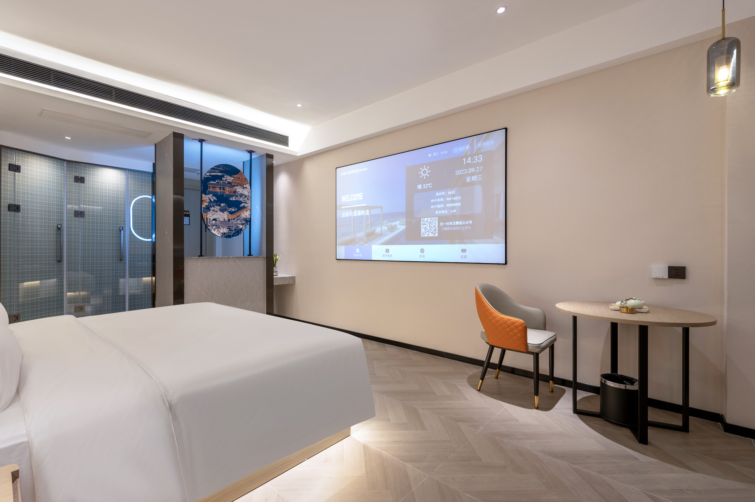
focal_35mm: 14
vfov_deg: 81.1
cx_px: 378
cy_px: 251
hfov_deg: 104.3
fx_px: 293
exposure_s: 1/20
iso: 100
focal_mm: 14
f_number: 10
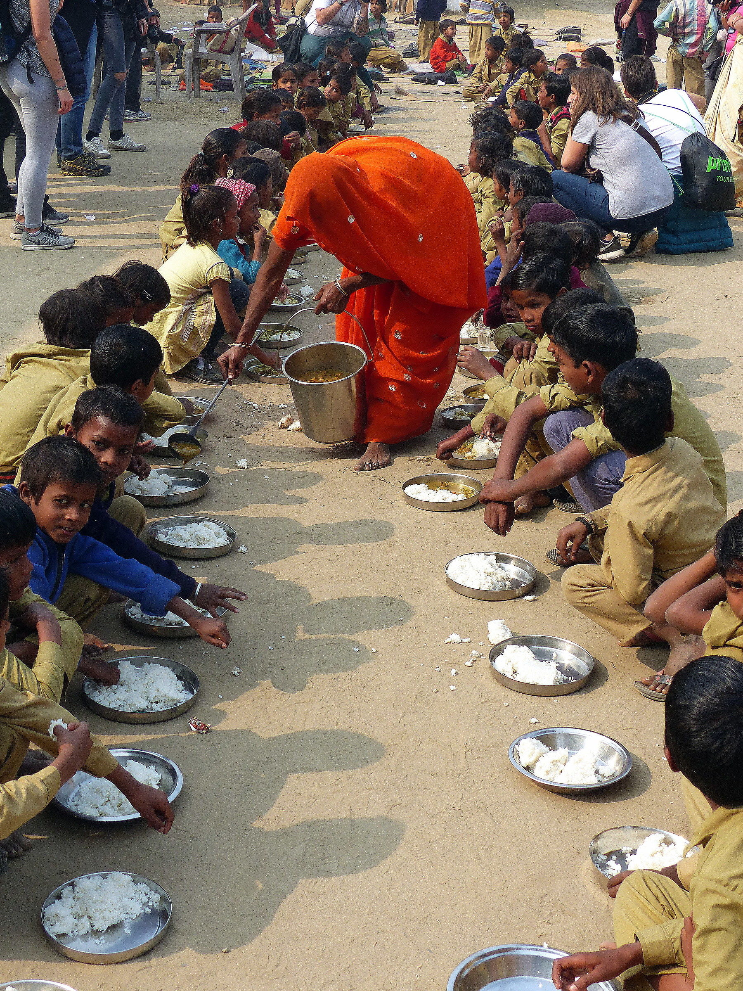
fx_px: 1488
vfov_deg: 36.8
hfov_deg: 28.0
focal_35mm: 52
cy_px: 496
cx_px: 372
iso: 100
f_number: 4
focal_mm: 9.4
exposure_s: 1/500
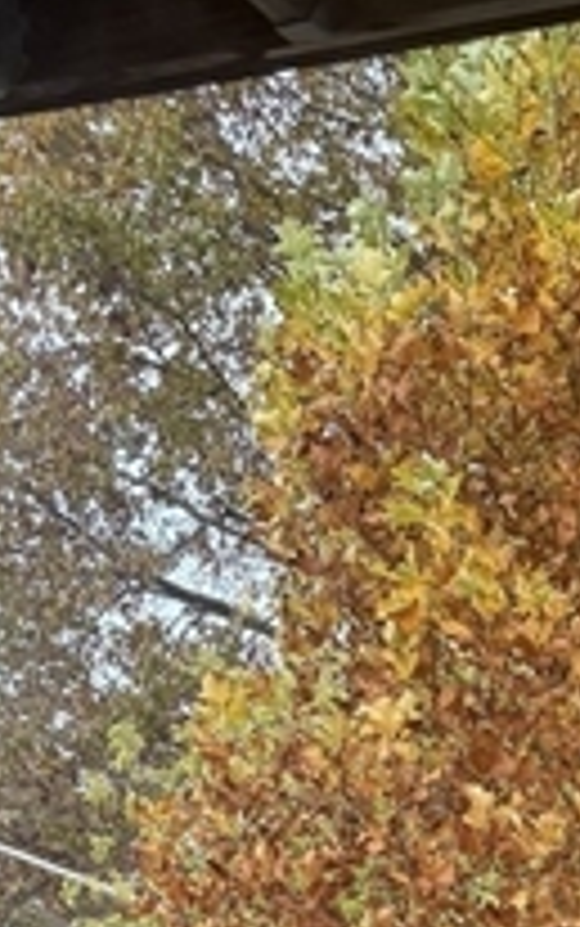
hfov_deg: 13.2
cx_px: 823
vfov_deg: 18.8
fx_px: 2399
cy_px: 1458
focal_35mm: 95
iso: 320
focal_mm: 6.76
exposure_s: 1/120
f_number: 1.78
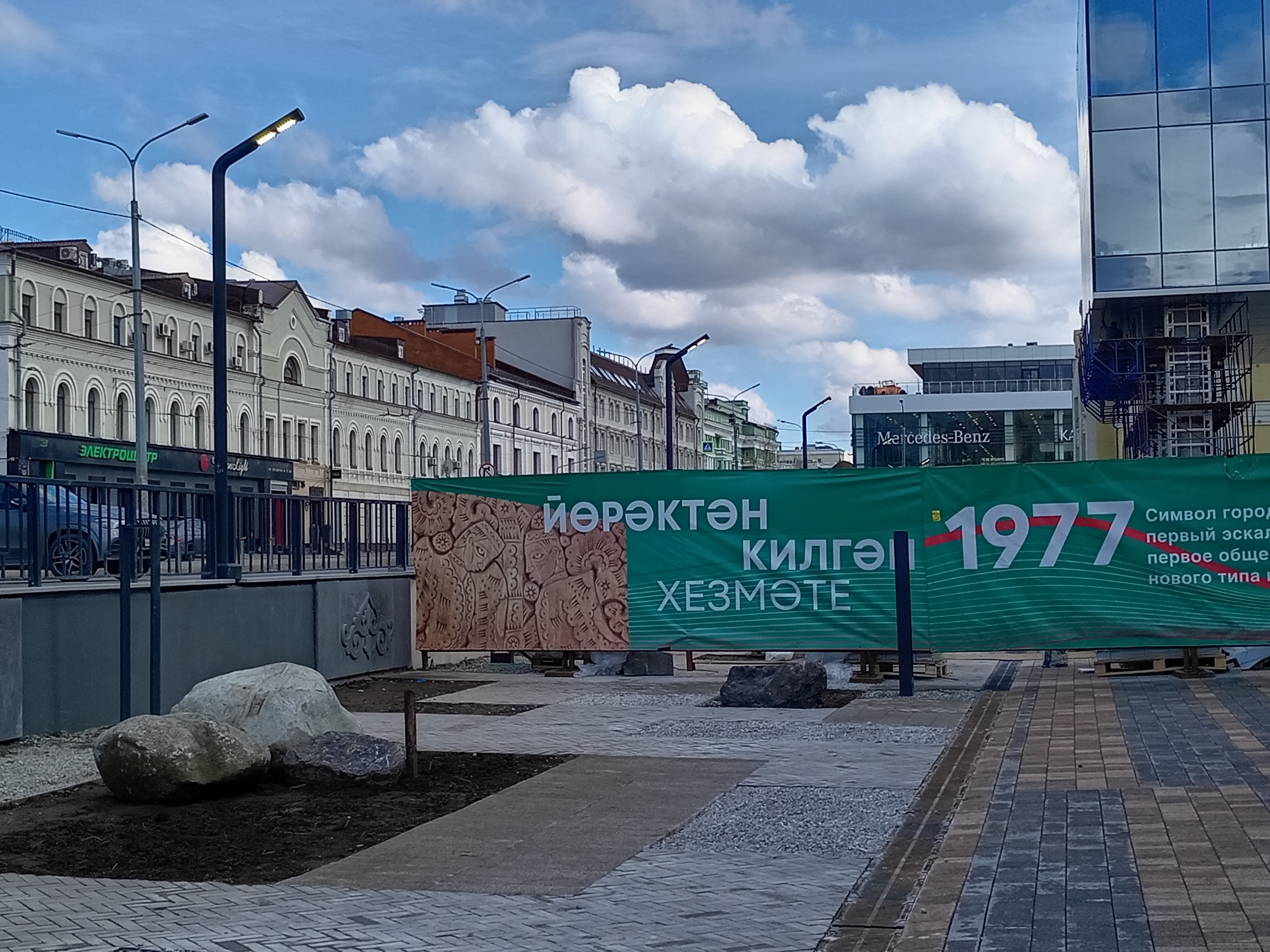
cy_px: 476
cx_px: 635
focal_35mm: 52
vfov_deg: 28.0
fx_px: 1908
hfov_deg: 36.8
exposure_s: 1/717
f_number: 1.8
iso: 110
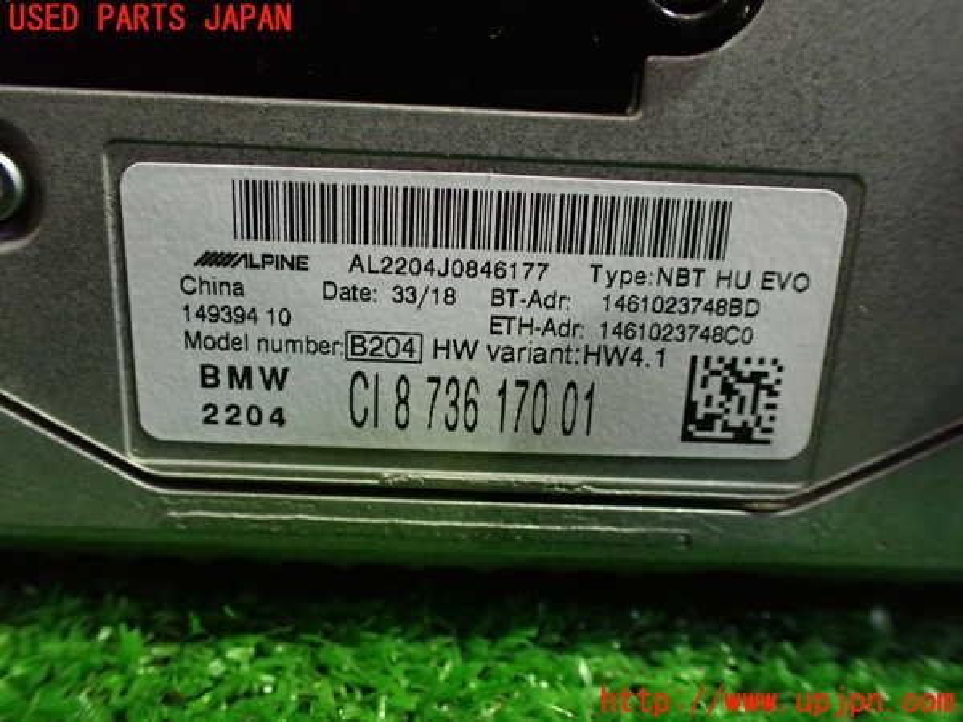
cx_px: 482
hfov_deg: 60.0
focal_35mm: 30
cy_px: 361
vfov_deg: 46.8
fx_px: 835
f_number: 2.3
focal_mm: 5.4
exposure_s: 1/80
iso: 800
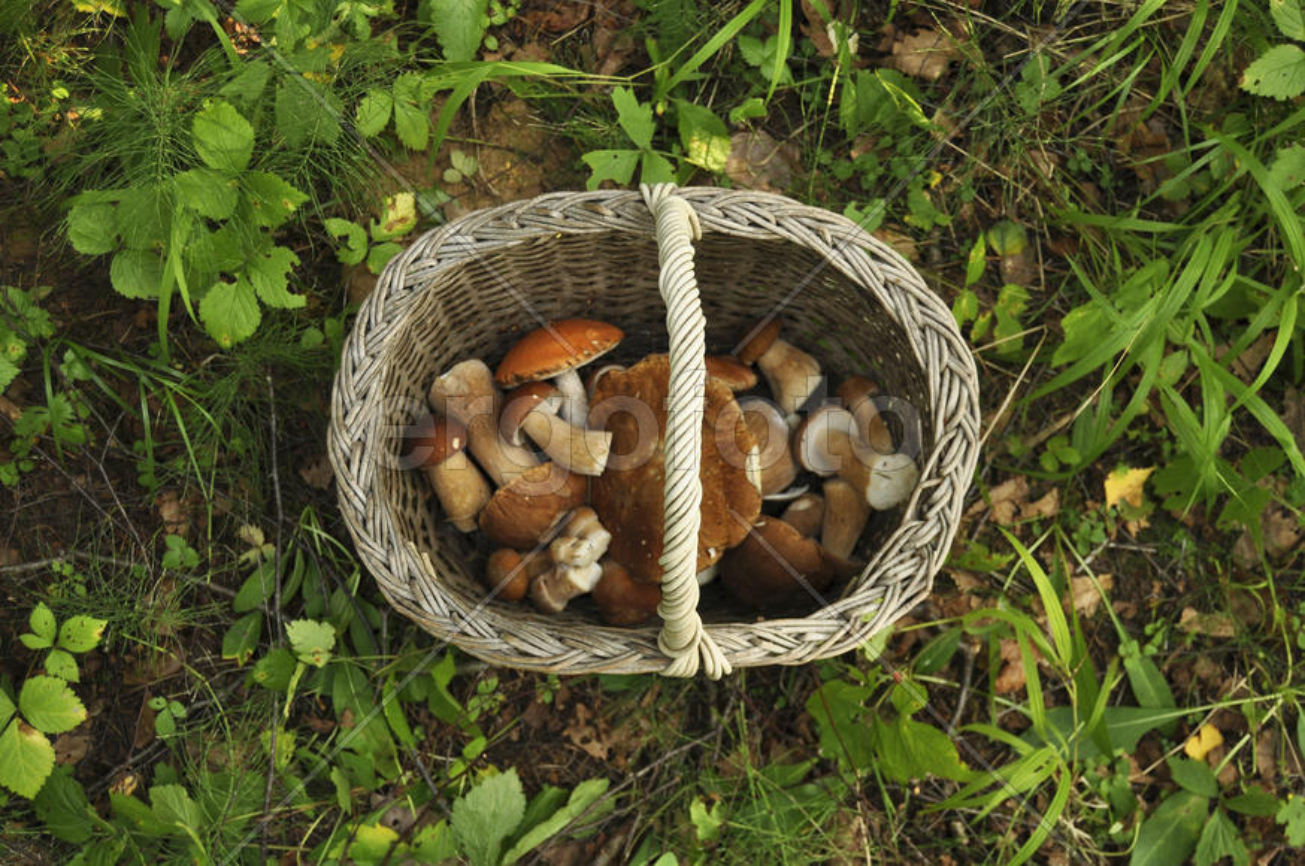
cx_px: 652
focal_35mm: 45
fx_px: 1629
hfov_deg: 43.7
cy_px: 433
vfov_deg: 29.8
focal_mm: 30
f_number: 4.2
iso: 200
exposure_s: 1/30
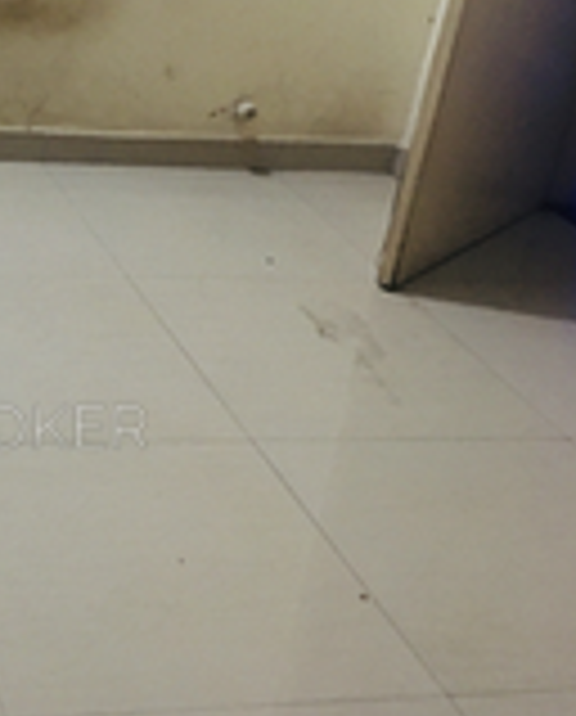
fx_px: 1507
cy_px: 131
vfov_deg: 26.2
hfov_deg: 20.5
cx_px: -76
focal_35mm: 71
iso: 160
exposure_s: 1/8
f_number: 2.2
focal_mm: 4.15
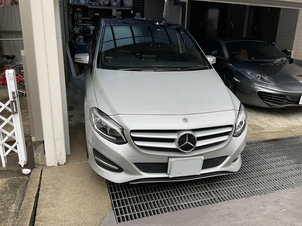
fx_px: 253
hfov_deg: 61.7
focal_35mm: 29
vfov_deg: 48.2
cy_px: 113
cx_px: 151
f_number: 1.8
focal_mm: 3
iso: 16
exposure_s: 1/360
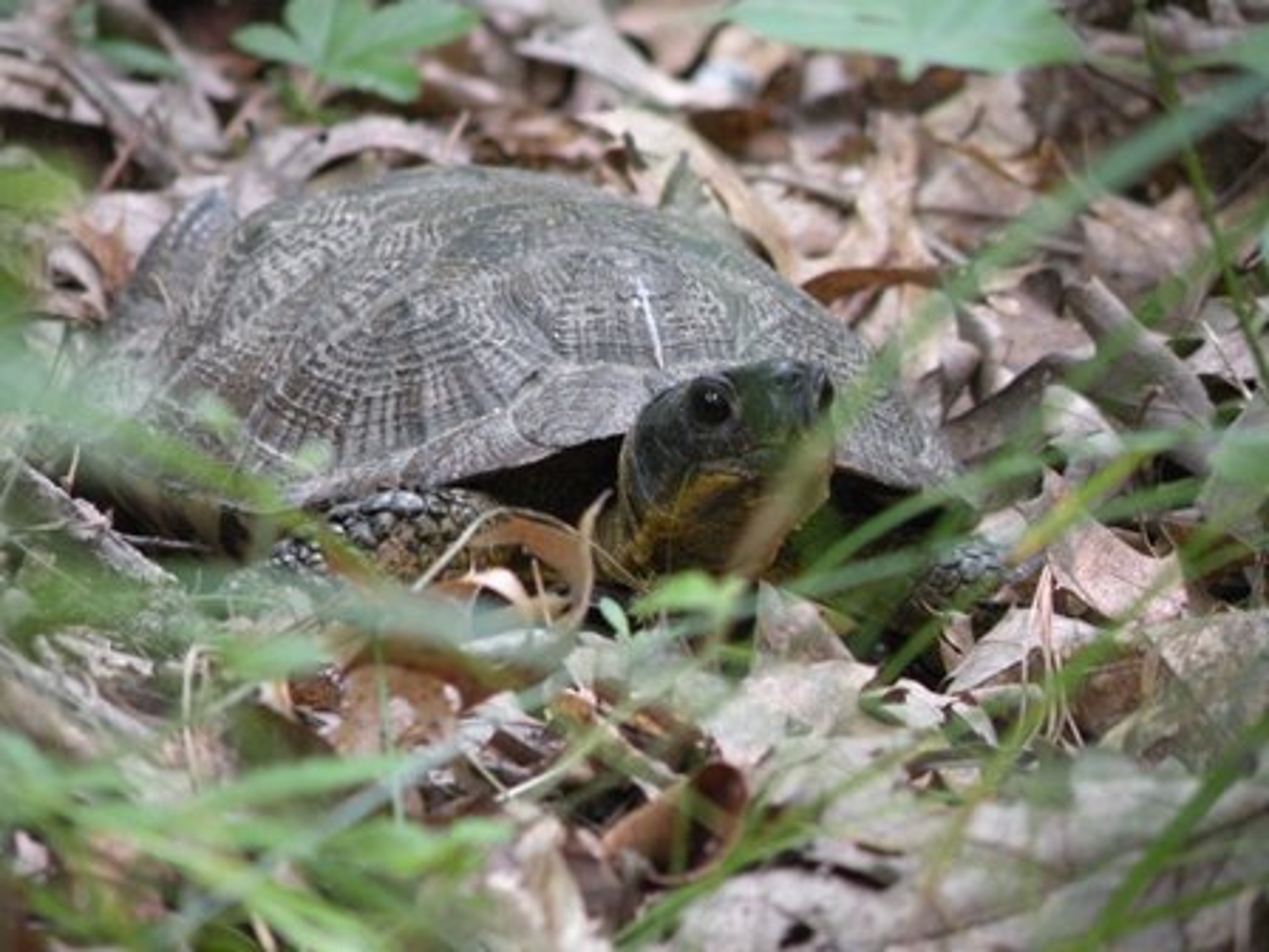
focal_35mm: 486
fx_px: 17816
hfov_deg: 4.1
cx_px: 634
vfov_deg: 3.1
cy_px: 476
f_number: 4.5
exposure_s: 1/68.7
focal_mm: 84.2
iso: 400
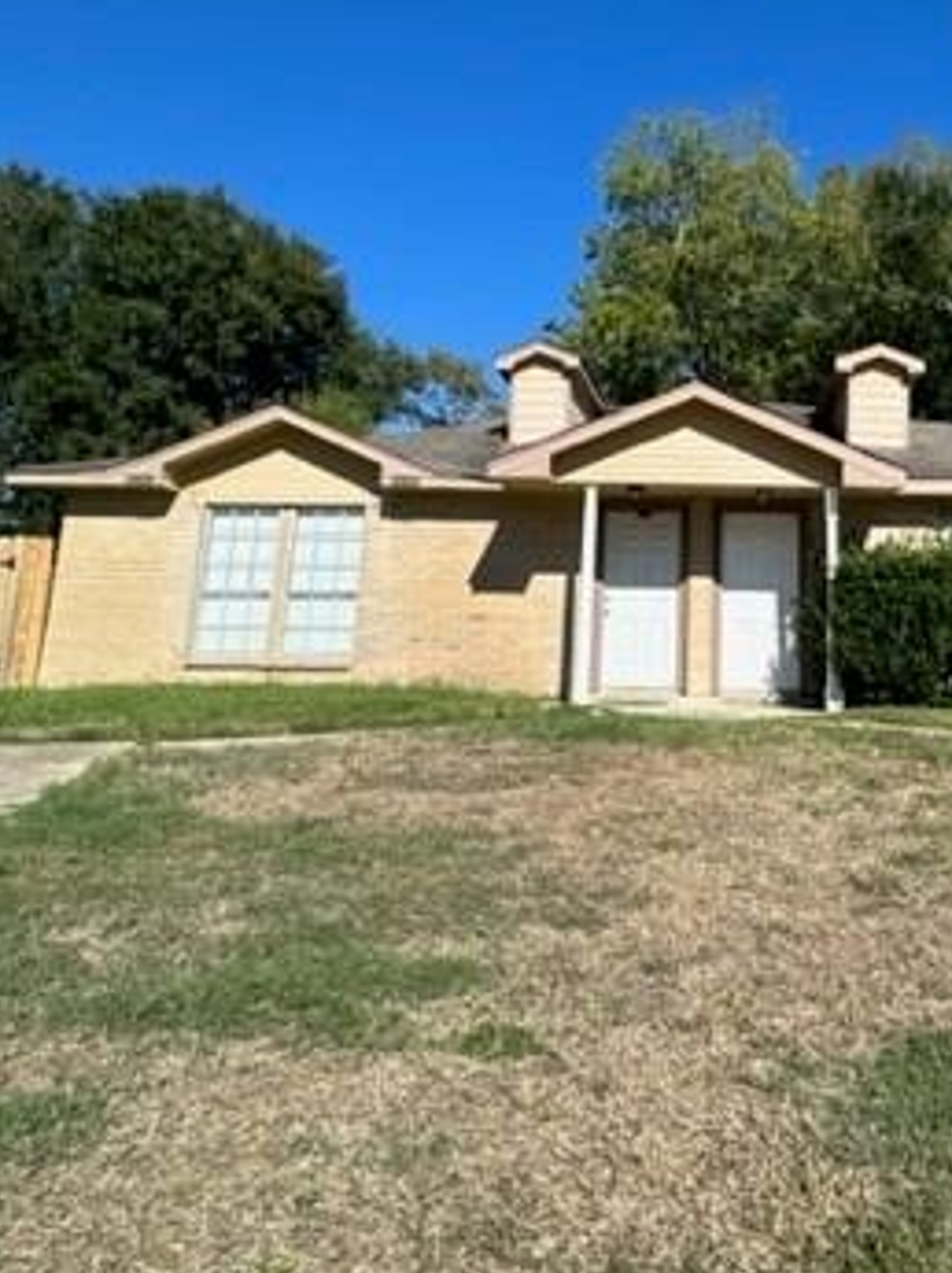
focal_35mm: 26
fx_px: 955
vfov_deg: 66.1
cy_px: 461
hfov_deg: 51.1
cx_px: 697
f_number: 2.2
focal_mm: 2.22
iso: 50
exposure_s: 1/2208
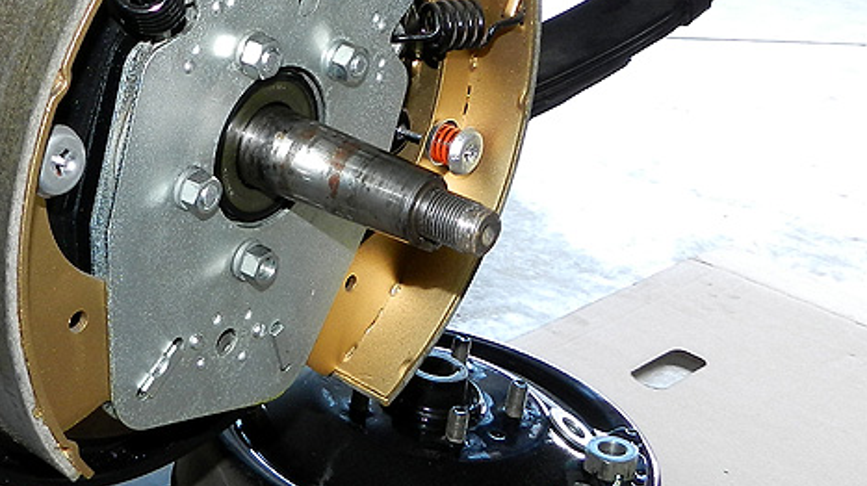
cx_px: 206
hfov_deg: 36.9
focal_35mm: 55
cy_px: 184
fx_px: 1264
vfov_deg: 21.7
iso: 160
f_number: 3.4
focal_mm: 4
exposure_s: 1/60
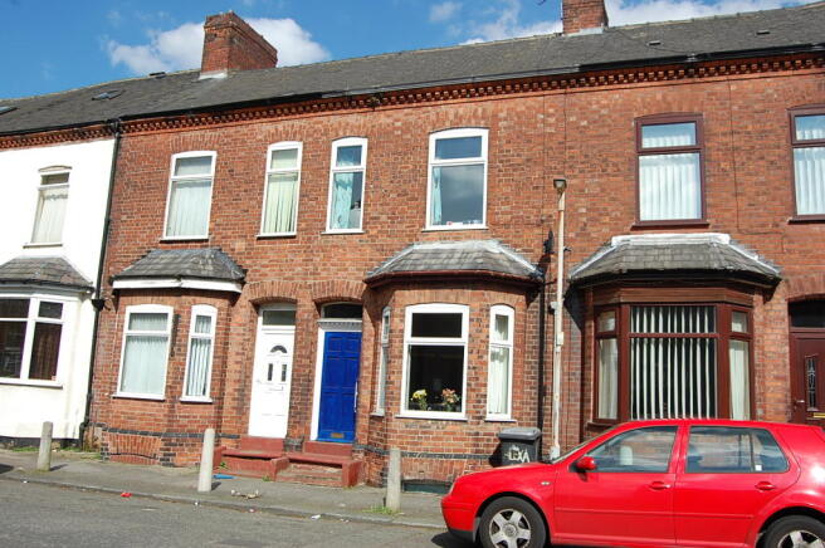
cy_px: 274
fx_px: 687
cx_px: 412
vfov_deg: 43.5
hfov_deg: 62.0
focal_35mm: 30
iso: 200
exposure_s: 1/400
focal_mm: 20
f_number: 10
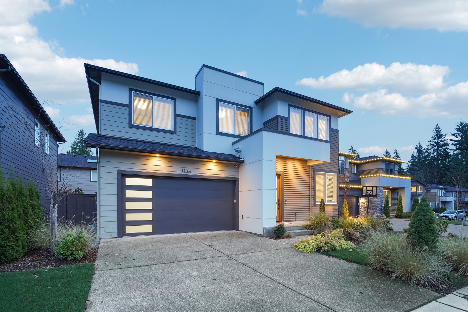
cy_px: 156
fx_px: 208
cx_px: 234
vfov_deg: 73.7
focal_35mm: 16
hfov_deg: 96.7
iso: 1600
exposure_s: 1/1.67
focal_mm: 16
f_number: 8
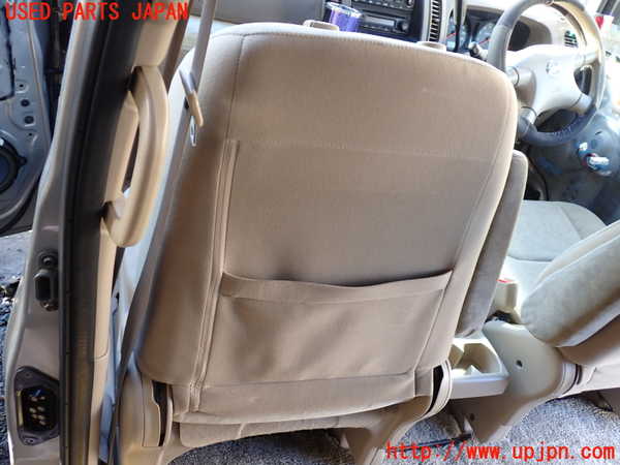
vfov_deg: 46.8
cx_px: 310
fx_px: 537
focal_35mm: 30
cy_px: 232
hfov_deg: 60.0
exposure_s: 1/60
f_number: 2.3
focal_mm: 5.4
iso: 200
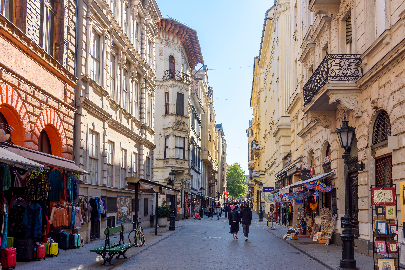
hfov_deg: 53.1
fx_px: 405
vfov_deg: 36.9
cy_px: 135
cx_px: 202
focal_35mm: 36
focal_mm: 24
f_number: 11
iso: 125
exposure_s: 1/160
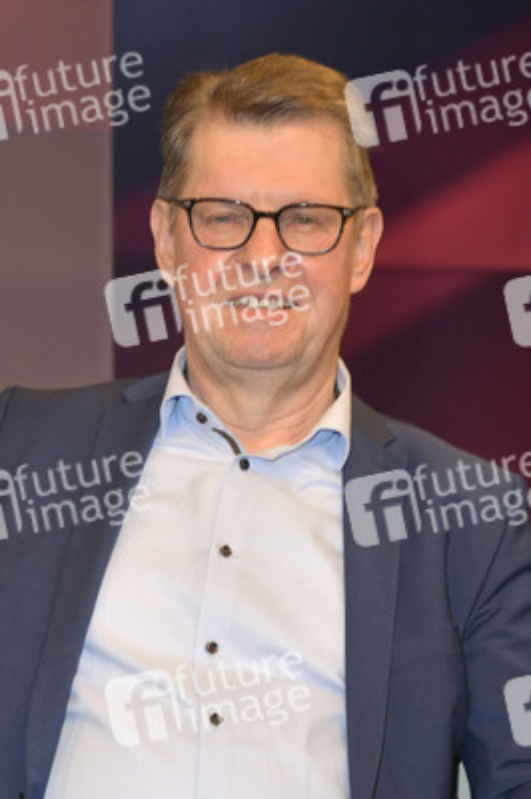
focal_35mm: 52
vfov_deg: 38.2
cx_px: 266
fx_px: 1152
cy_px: 400
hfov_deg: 25.9
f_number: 5.6
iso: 1000
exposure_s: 1/200
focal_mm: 52
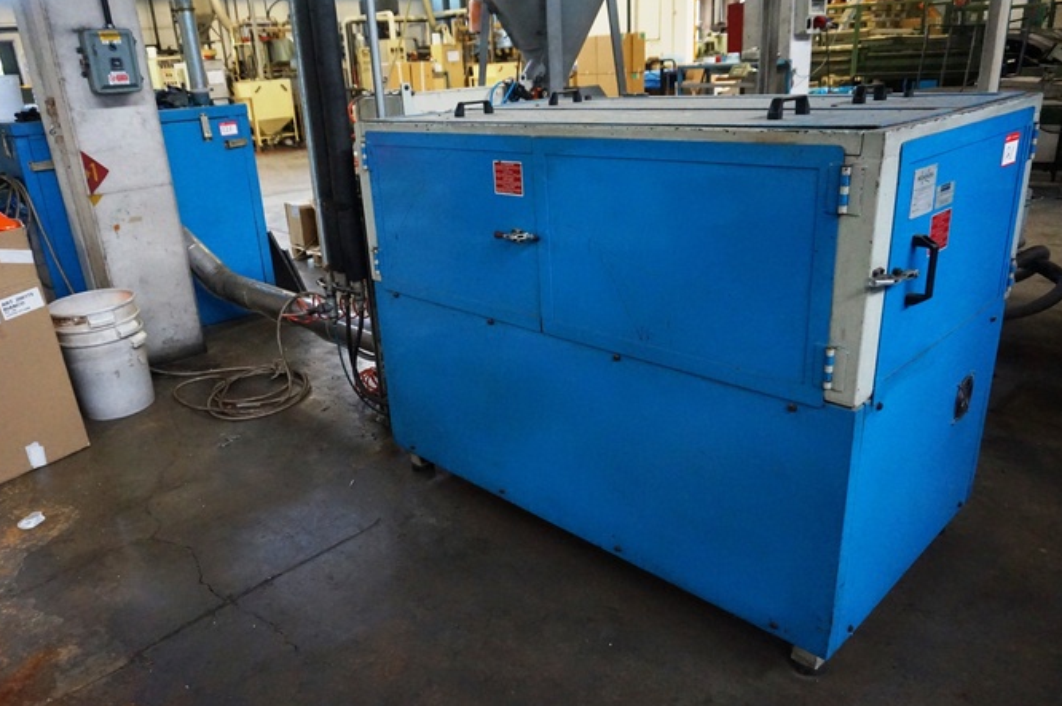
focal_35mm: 26
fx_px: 766
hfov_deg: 69.4
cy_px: 365
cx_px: 500
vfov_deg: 49.5
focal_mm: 16
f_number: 3.5
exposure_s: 1/125
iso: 3200
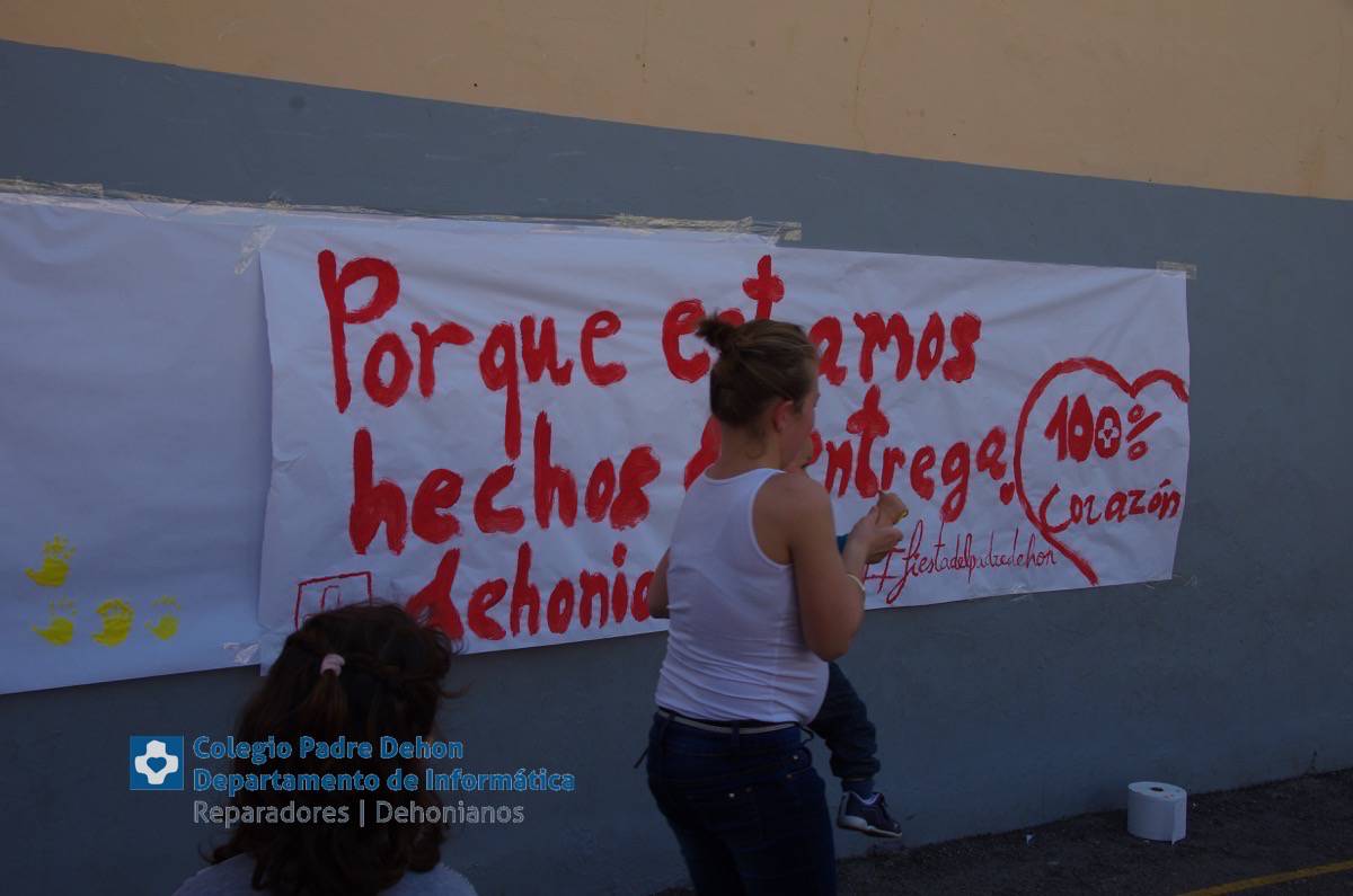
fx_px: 1632
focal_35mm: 44
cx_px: 676
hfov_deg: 45.0
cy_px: 448
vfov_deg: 30.7
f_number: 8
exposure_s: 1/250
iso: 200
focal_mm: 29
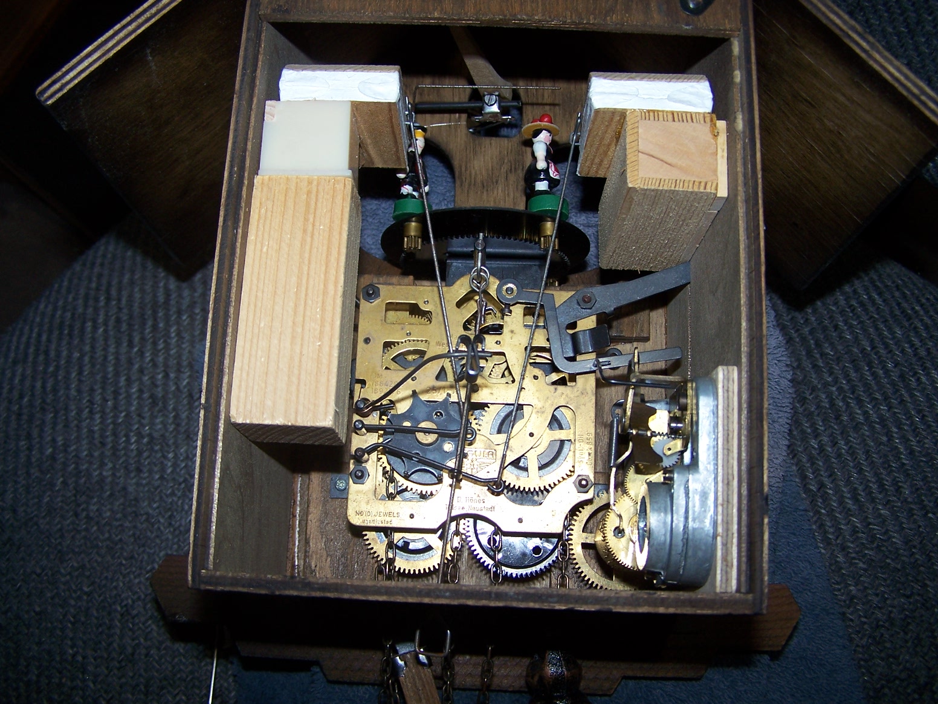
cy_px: 352
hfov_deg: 49.0
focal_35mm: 38
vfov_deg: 37.7
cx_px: 469
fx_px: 1030
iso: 80
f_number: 2.8
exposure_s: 1/60
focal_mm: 6.3
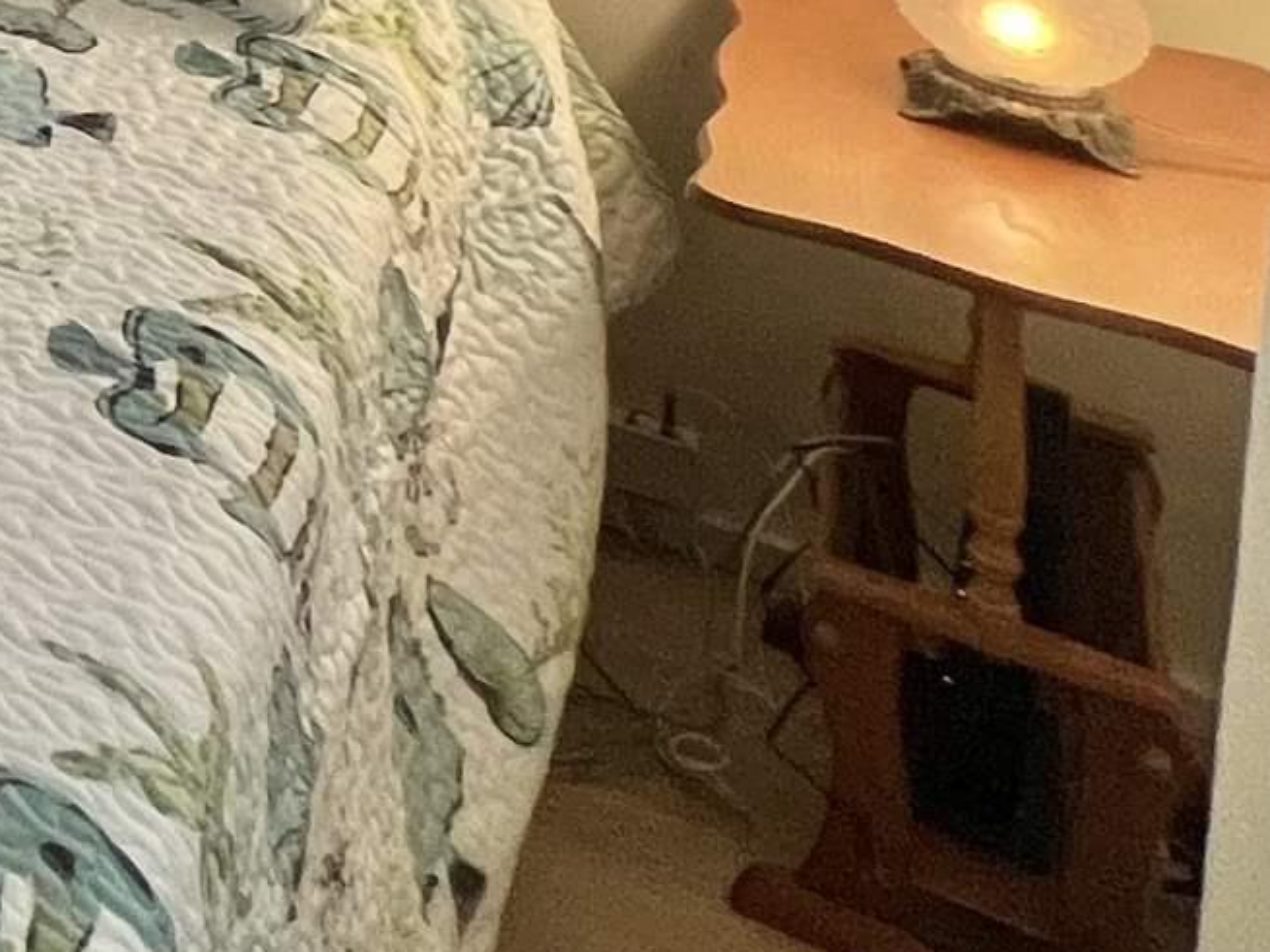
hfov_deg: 18.2
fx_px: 2238
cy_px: -1039
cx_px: -1377
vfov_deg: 16.8
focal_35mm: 61
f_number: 1.8
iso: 250
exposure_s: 1/120
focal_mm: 1.57
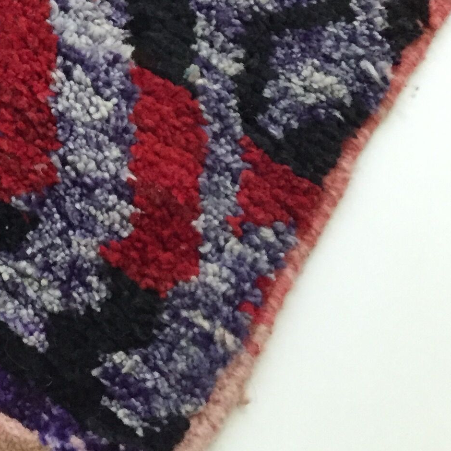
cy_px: -216
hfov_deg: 18.5
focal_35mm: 89
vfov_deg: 17.6
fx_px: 1312
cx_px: -95
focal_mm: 4.15
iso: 250
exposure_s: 1/25
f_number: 2.2
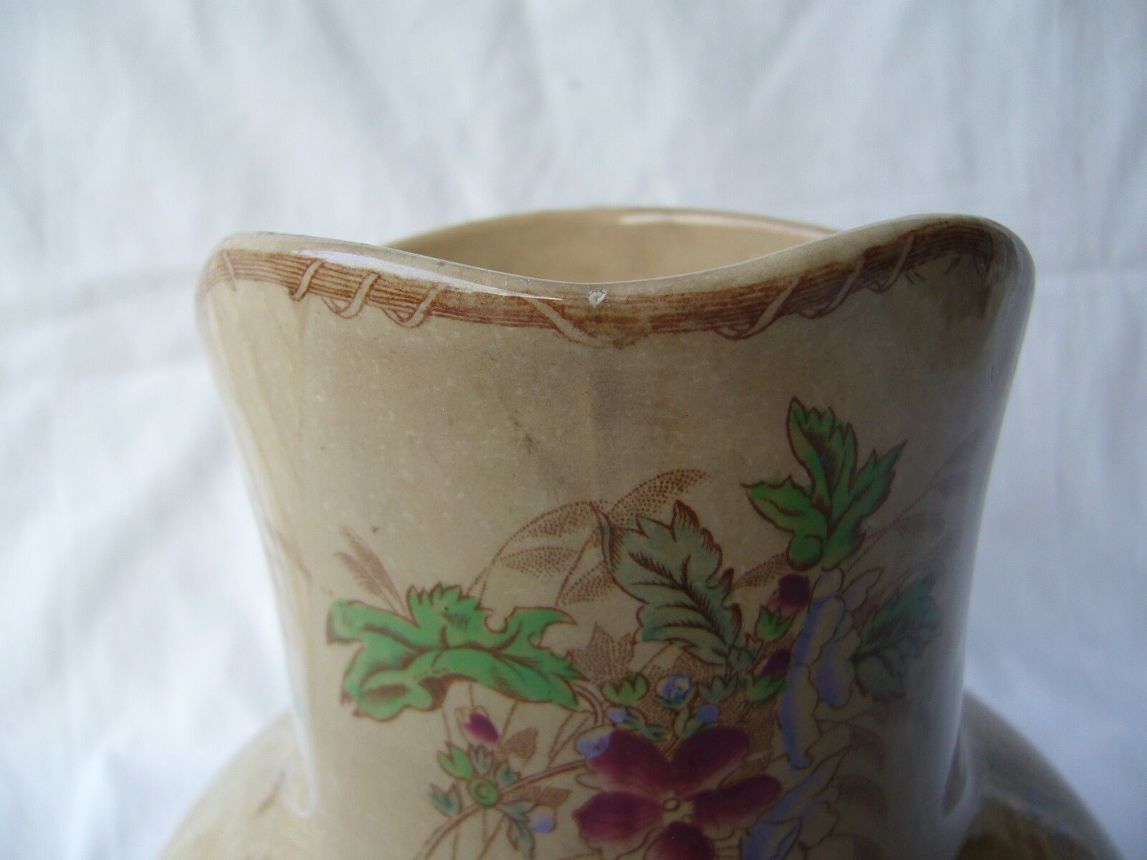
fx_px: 1160
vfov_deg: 40.7
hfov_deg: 52.6
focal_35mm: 35
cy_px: 430
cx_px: 574
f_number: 2.8
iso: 80
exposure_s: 1/50
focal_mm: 5.8
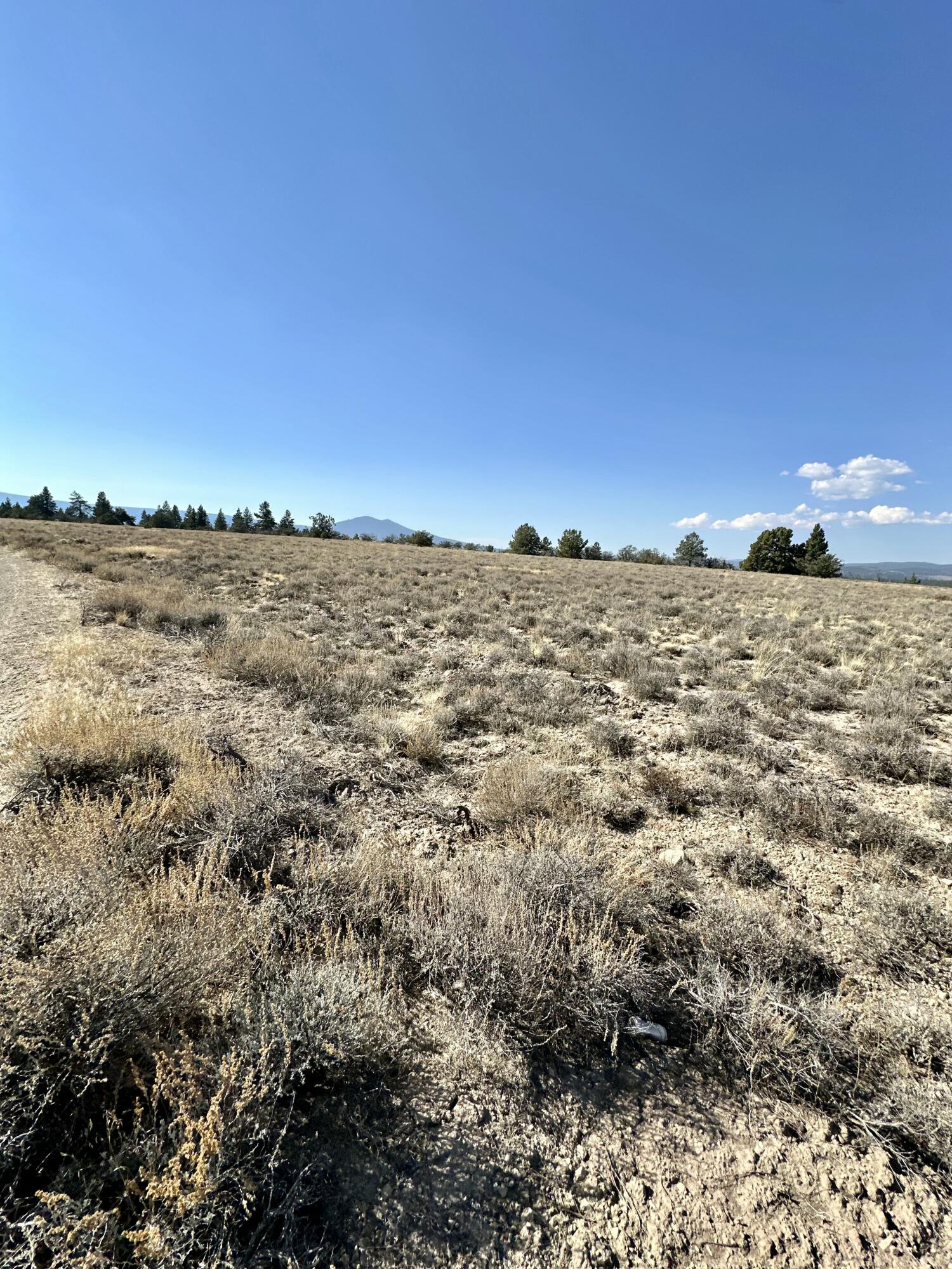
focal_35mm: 14
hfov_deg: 85.7
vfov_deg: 102.1
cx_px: 476
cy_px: 634
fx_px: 513
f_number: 2.2
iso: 50
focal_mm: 2.22
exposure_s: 1/2353
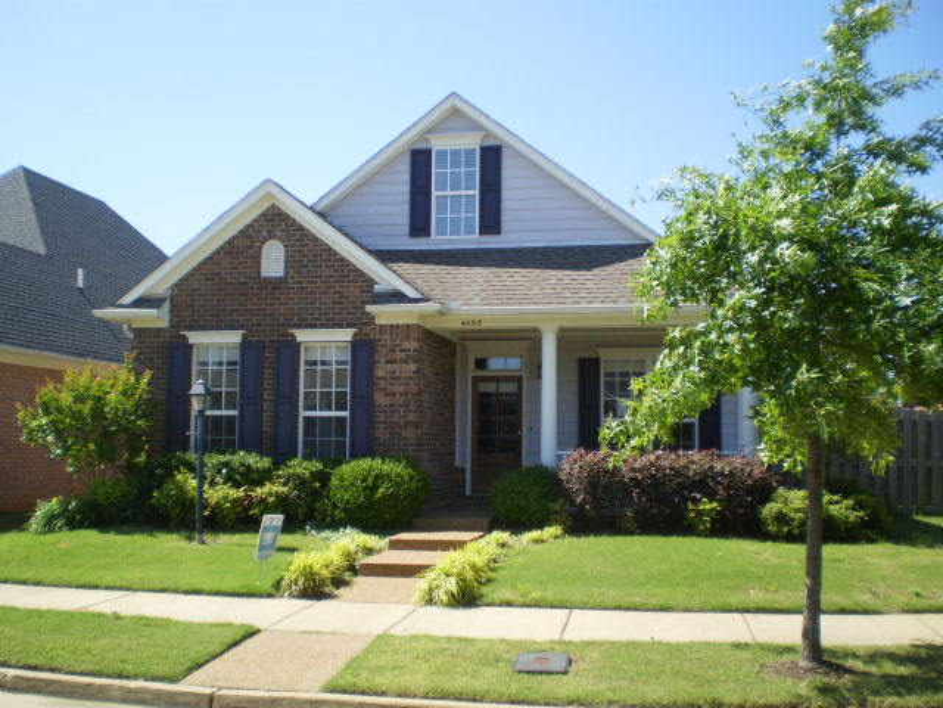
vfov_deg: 39.7
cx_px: 472
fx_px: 981
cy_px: 354
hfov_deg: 51.4
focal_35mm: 36
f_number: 3.1
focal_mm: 6.3
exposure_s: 1/800
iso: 64
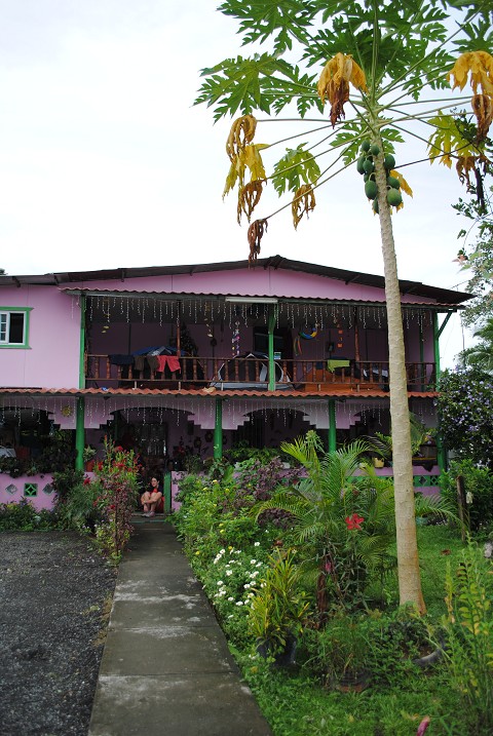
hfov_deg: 48.1
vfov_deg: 67.3
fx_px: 553
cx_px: 246
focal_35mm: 27
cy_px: 368
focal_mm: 18
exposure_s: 1/200
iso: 100
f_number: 3.5
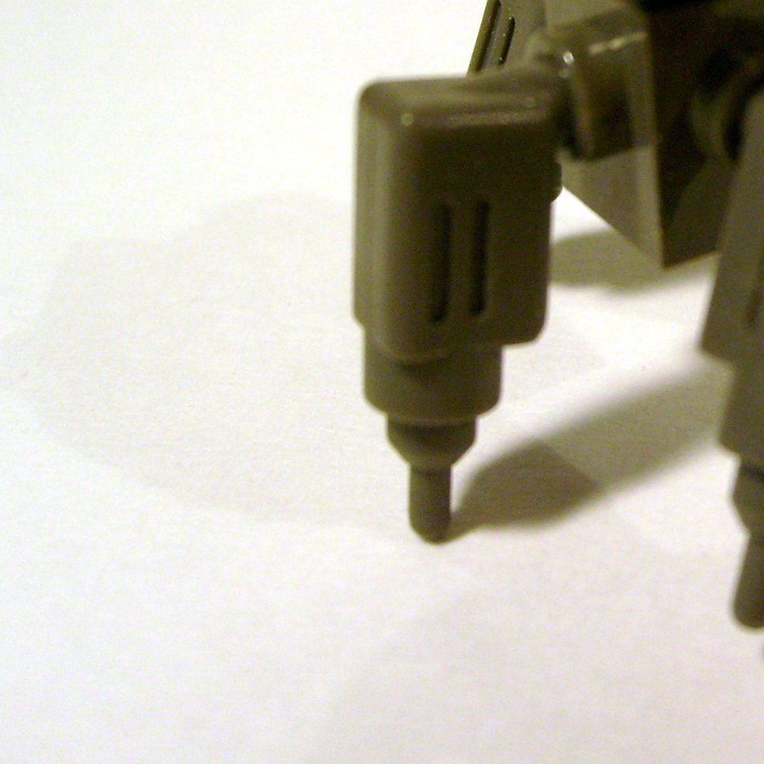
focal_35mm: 65
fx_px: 1623
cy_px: 204
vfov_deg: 26.2
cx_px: 736
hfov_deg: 25.4
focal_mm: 5.8
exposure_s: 1/60
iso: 100
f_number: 2.8
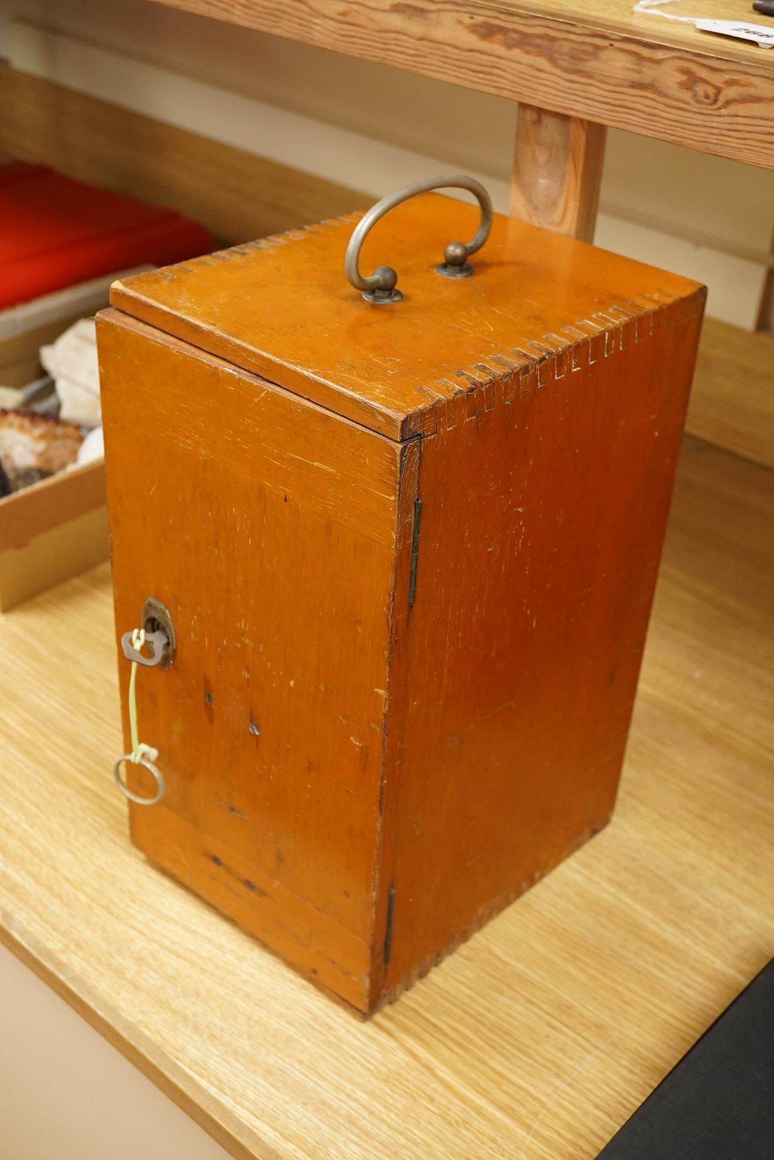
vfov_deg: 43.6
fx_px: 1451
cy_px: 580
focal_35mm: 45
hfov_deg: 29.9
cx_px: 387
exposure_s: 1/125
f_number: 8
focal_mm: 30
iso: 2500
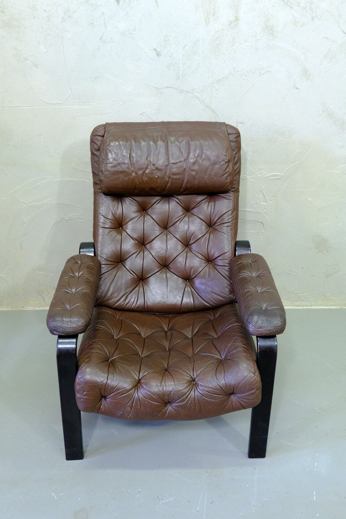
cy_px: 244
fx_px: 461
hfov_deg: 41.1
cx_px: 165
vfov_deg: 58.7
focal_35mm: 32
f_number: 2.8
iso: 800
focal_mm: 19.6
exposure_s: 1/27
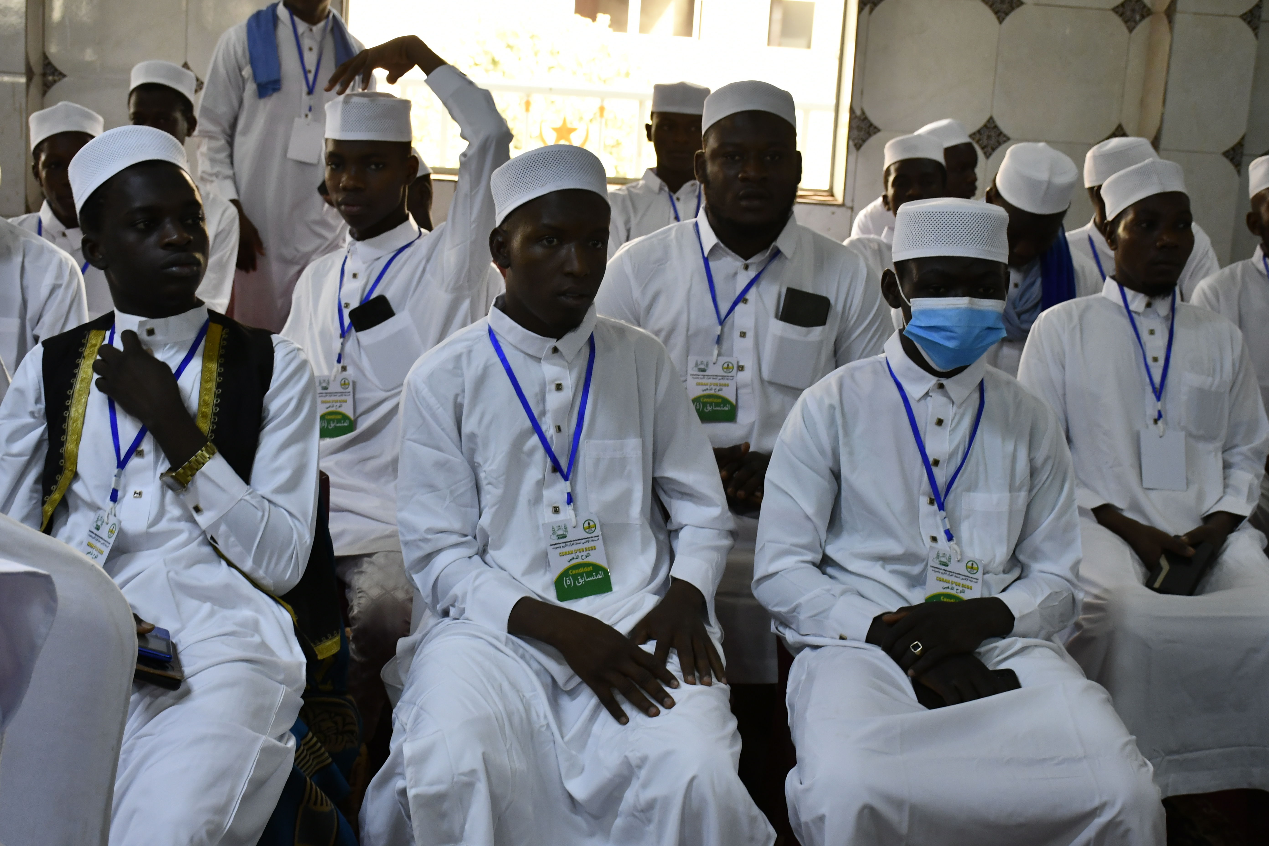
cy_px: 423
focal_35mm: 52
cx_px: 634
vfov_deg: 26.0
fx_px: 1833
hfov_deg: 38.2
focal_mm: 35
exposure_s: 1/160
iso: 1600
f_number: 6.3
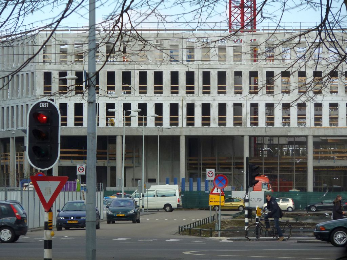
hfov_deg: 9.4
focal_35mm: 210
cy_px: 130
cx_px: 174
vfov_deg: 7.1
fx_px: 2105
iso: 80
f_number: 4.6
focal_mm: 34.4
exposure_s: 1/320
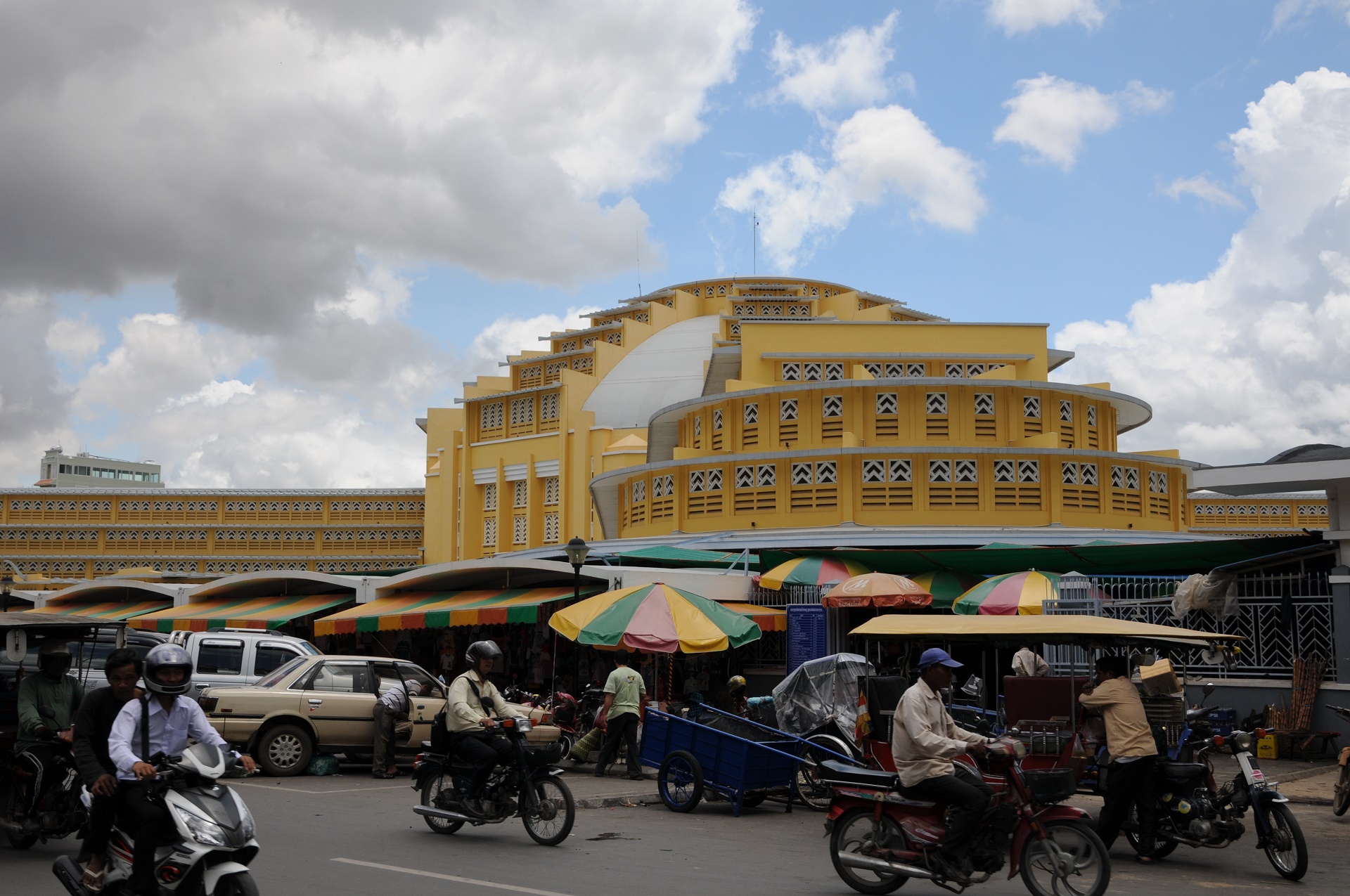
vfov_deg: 34.1
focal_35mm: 39
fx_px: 1461
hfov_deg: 49.6
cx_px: 675
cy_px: 448
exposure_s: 1/250
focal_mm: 26
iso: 200
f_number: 8
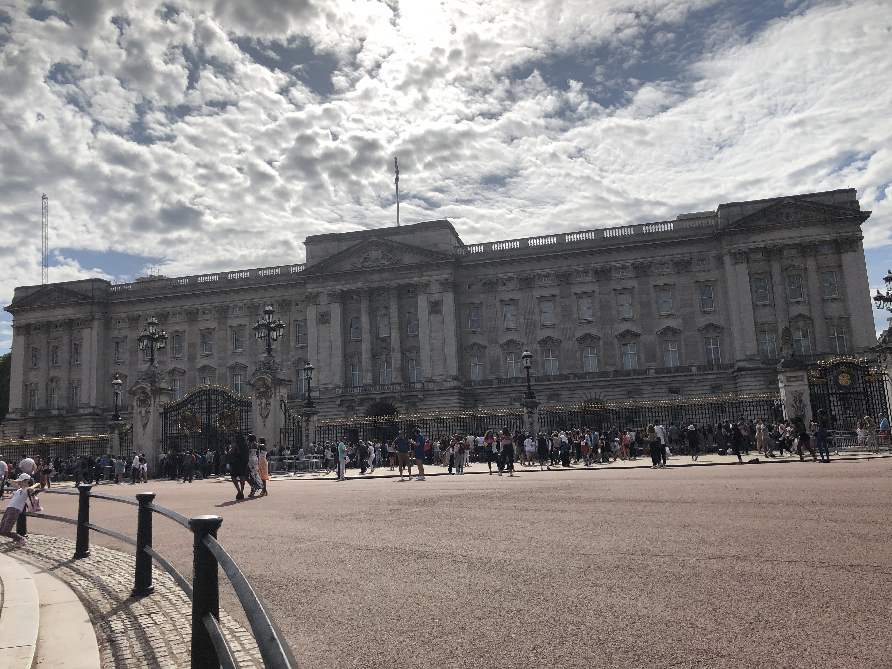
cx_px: 446
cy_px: 334
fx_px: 722
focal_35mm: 28
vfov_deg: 49.7
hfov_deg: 63.4
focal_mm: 3.99
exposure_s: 1/6024
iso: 25
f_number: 1.8
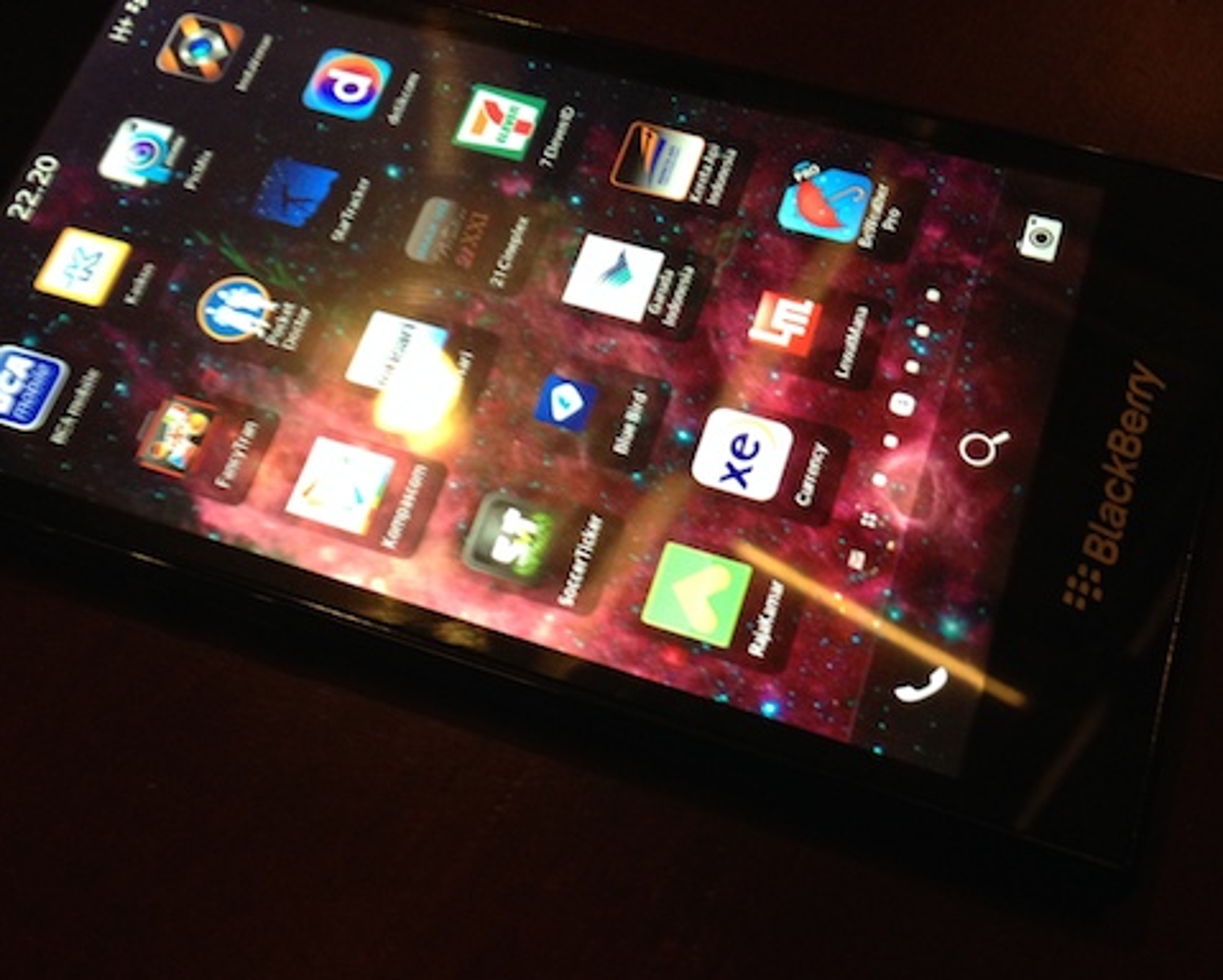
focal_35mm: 43
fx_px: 1558
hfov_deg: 42.8
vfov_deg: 34.9
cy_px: 406
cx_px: 574
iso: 160
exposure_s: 1/20
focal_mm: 4.12
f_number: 2.4
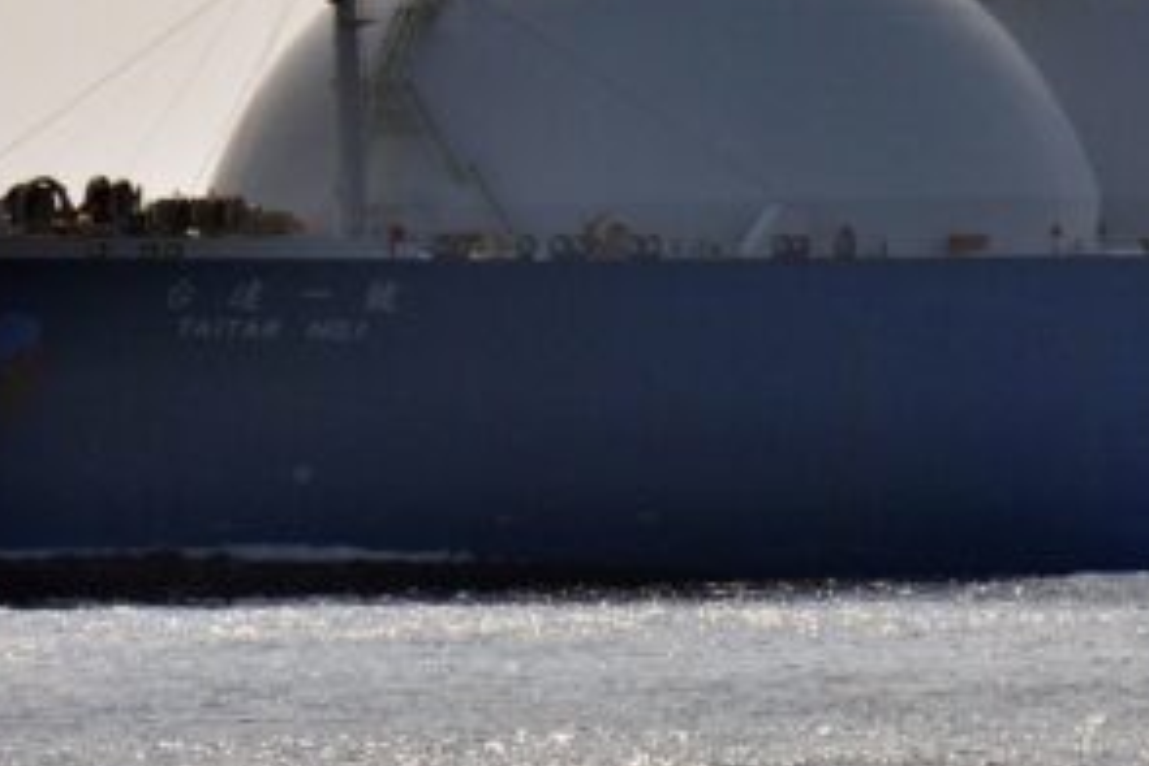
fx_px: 36669
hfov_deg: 1.8
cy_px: 100
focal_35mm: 1149
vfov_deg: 1.2
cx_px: 1512
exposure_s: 1/3200
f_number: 7.1
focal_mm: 220
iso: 320
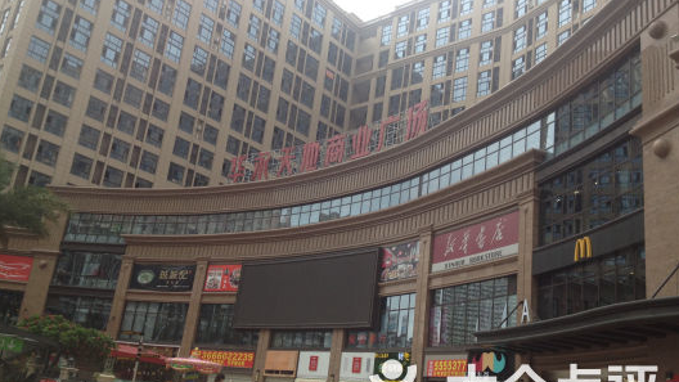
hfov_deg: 51.6
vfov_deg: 30.4
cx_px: 345
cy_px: 196
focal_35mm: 39
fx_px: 702
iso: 50
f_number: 2.4
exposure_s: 1/312
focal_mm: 4.28
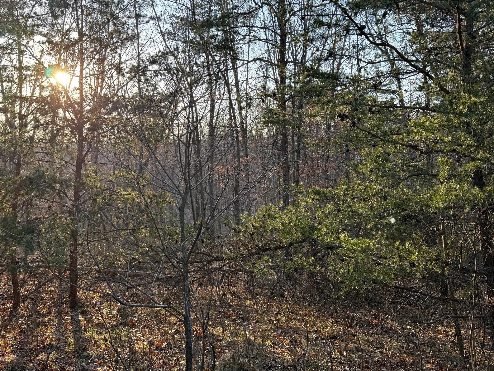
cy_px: 149
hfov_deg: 58.3
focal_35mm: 31
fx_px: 442
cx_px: 230
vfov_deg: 45.2
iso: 80
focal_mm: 6.76
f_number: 1.78
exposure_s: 1/796
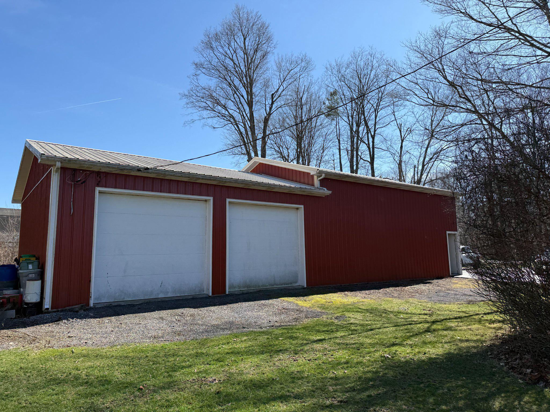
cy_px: 206
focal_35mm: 24
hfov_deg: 71.6
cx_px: 275
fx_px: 381
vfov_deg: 56.8
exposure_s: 1/3021
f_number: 1.78
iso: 80
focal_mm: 6.76
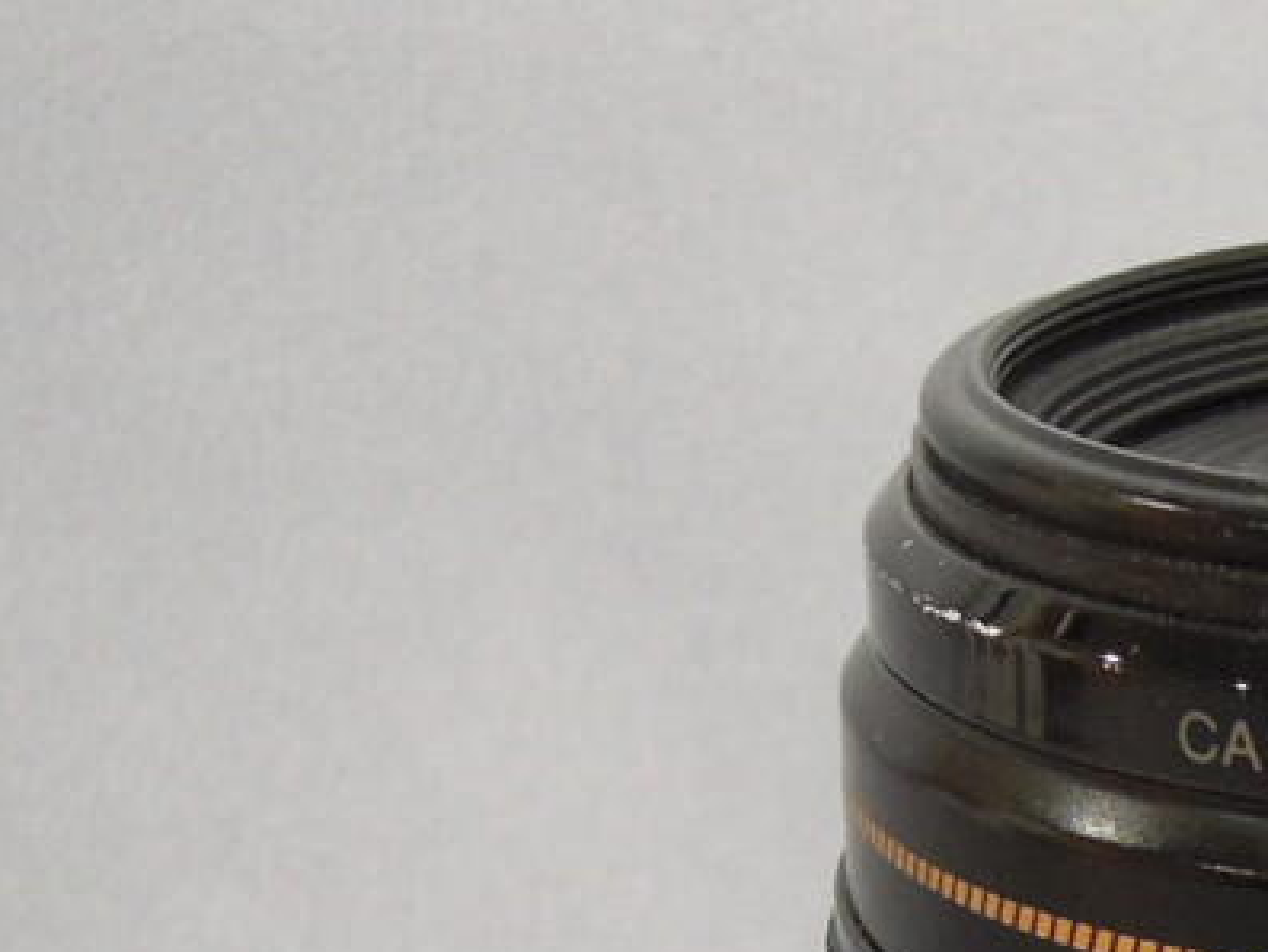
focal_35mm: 136
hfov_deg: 14.0
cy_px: 1182
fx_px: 4983
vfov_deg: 10.7
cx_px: 1603
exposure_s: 1/40
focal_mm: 8.1
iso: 400
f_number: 3.5
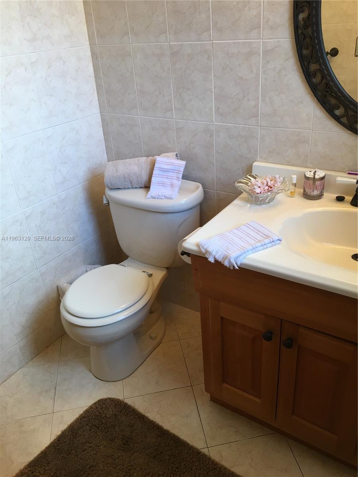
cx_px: 179
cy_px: 238
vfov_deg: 61.7
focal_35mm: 29
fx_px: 400
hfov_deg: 48.2
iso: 25
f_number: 2.2
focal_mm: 4.15
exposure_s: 1/15
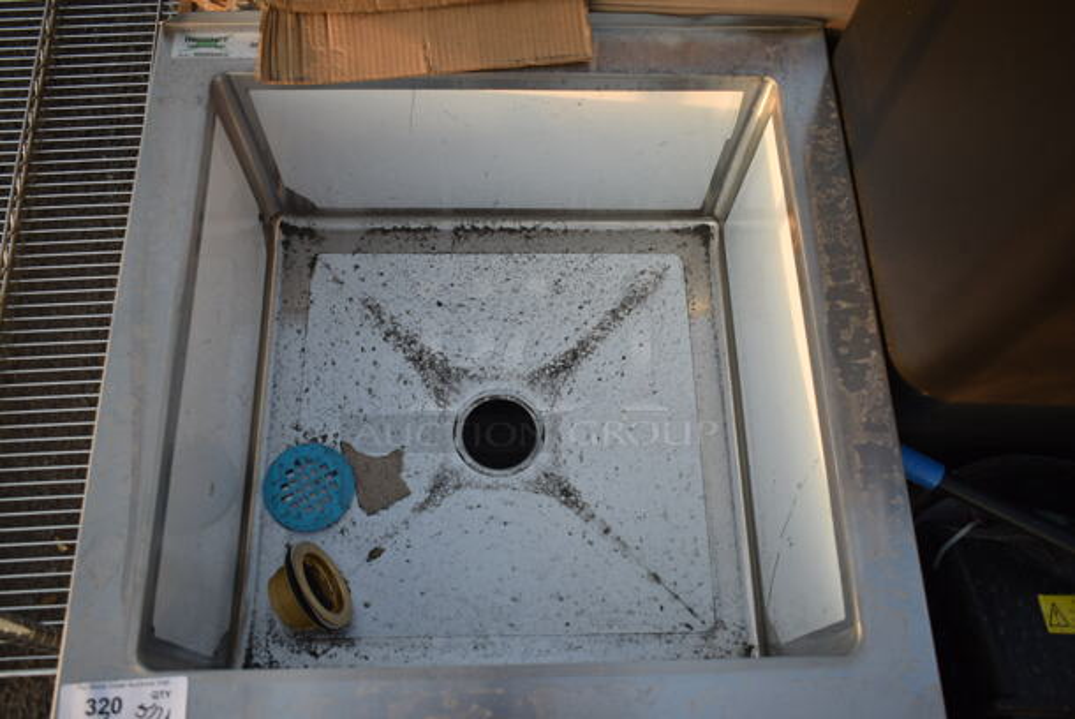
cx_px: 538
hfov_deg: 59.4
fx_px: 942
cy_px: 360
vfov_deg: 41.8
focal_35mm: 32
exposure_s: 1/125
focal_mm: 21
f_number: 3.8
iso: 110
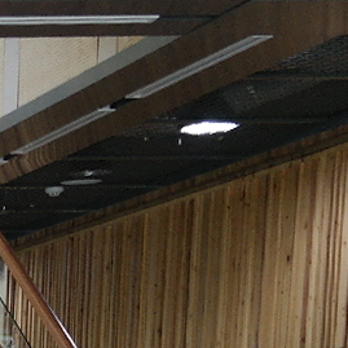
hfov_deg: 8.9
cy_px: 737
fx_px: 1865
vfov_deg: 9.8
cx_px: -647
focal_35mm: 164
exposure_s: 1/40
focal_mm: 20
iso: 400
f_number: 3.5
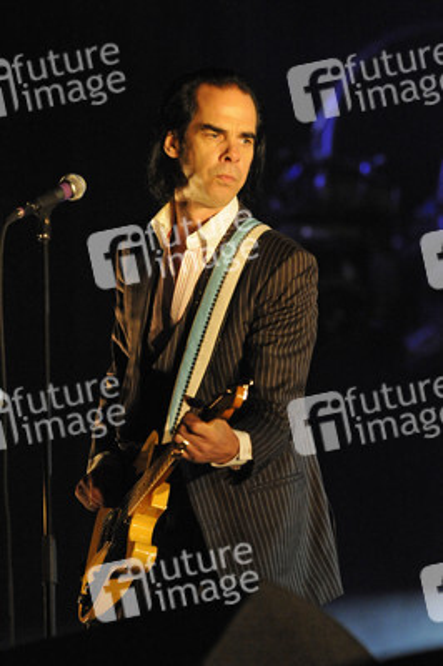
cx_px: 222
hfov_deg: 6.8
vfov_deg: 10.2
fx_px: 3744
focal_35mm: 202
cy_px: 333
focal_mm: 135
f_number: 3.2
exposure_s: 1/320
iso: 3200
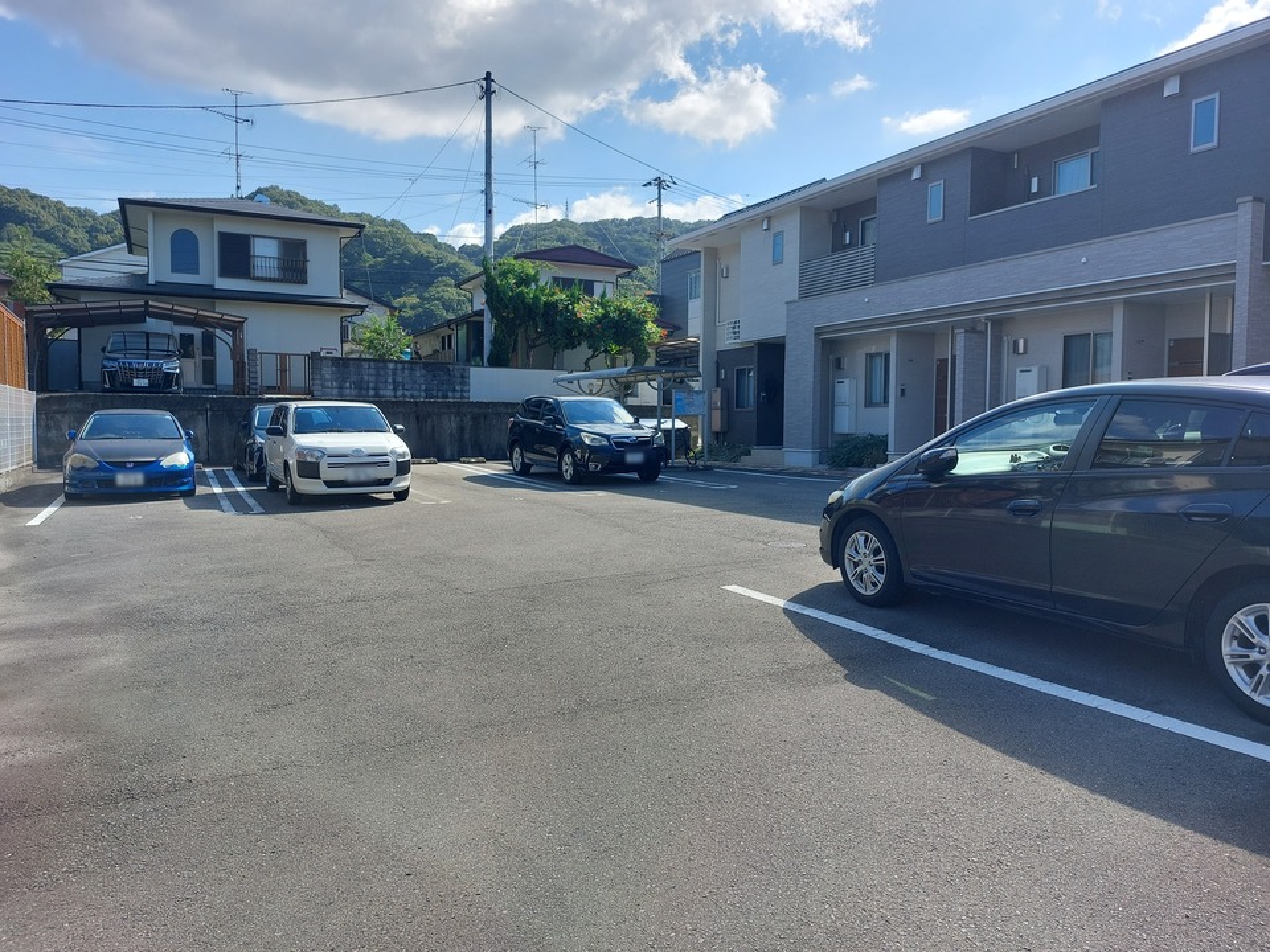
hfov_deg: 71.6
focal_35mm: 24
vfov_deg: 56.8
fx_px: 881
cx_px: 635
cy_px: 476
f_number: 1.8
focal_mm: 5.23
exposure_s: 1/609
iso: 25
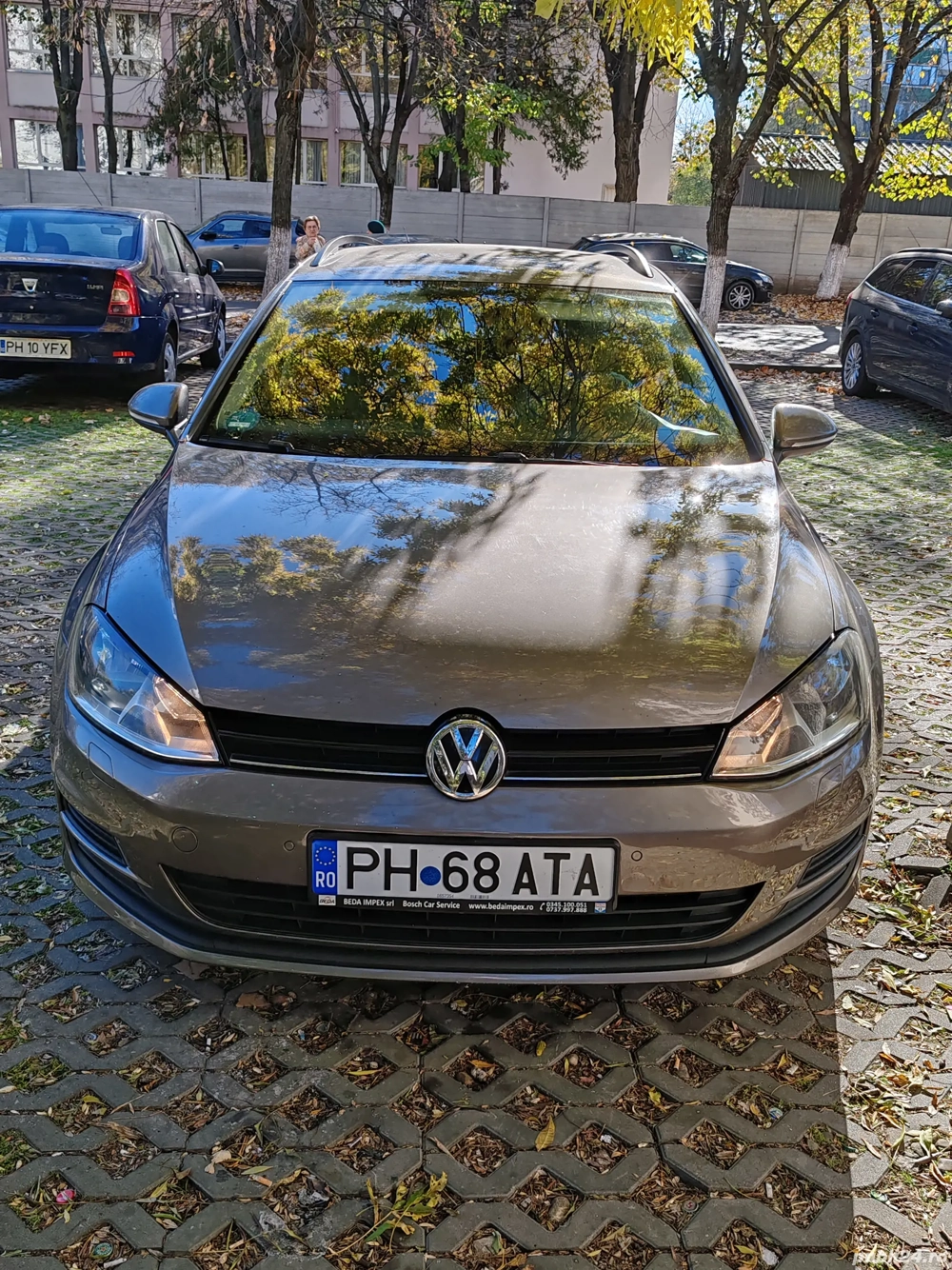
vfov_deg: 56.8
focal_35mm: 32
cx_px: 476
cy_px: 635
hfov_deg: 44.1
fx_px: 1174
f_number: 1.9
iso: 50
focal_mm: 6.12
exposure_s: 1/290
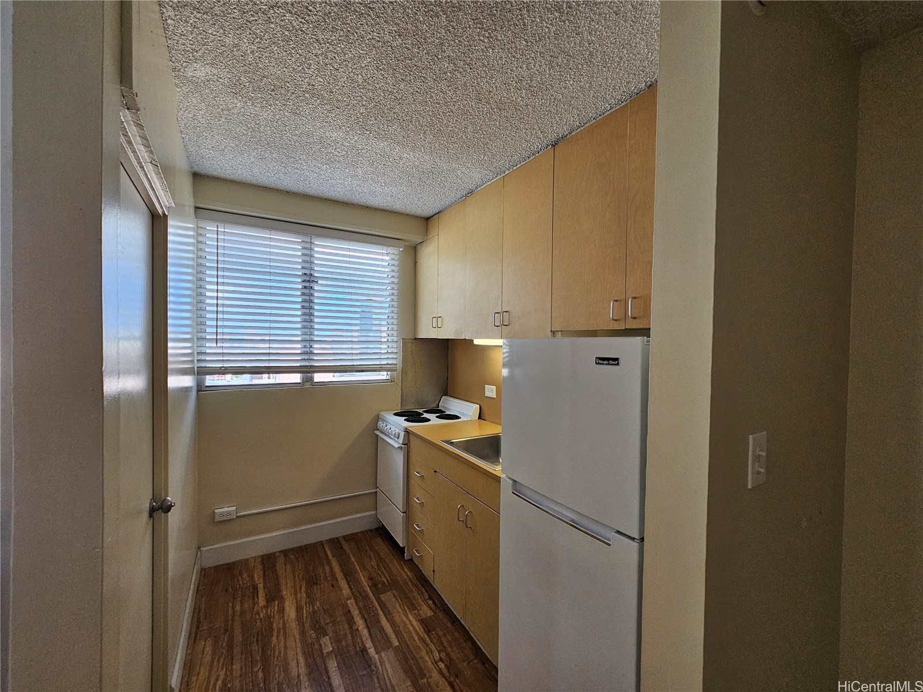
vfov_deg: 89.9
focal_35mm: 13
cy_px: 346
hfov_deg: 106.2
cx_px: 462
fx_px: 347
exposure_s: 1/207
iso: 160
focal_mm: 2.2
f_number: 2.2
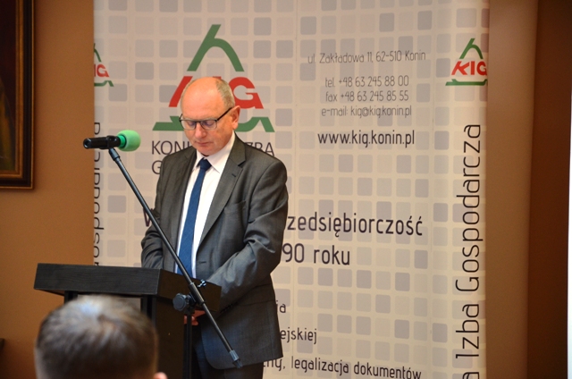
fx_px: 2498
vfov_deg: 8.7
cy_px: 190
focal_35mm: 158
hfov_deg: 13.1
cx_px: 286
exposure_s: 1/60
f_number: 5.6
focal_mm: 105
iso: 800
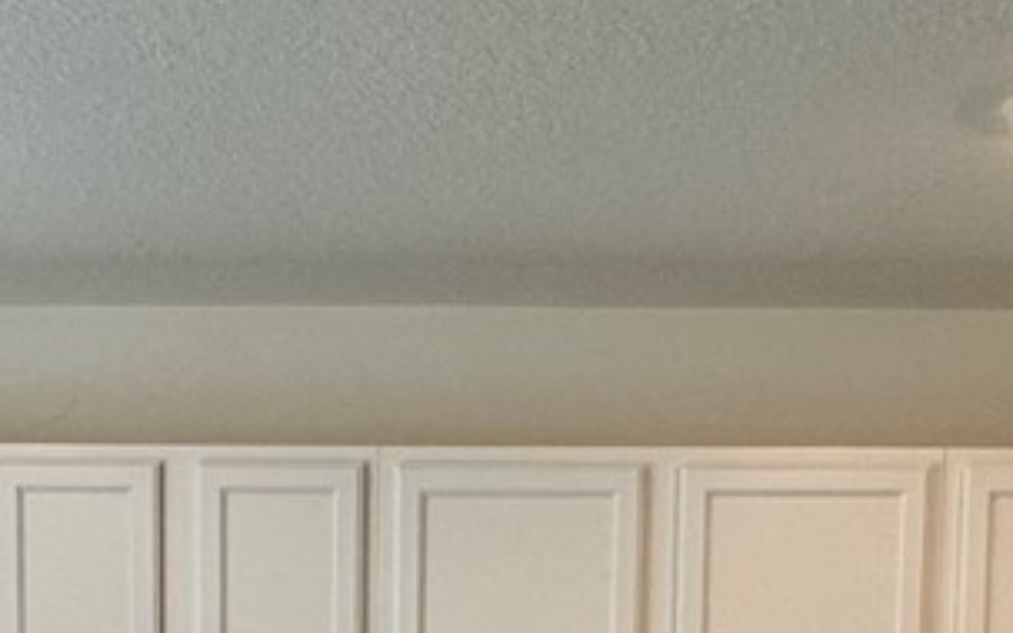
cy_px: 1116
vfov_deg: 14.8
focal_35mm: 78
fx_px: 2153
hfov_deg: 26.4
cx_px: 367
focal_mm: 2.22
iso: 160
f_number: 2.2
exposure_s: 1/120
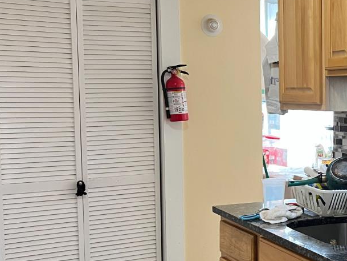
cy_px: 167
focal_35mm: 64
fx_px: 642
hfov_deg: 27.7
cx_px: 379
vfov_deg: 22.9
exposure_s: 1/60
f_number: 1.5
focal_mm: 5.7
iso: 100
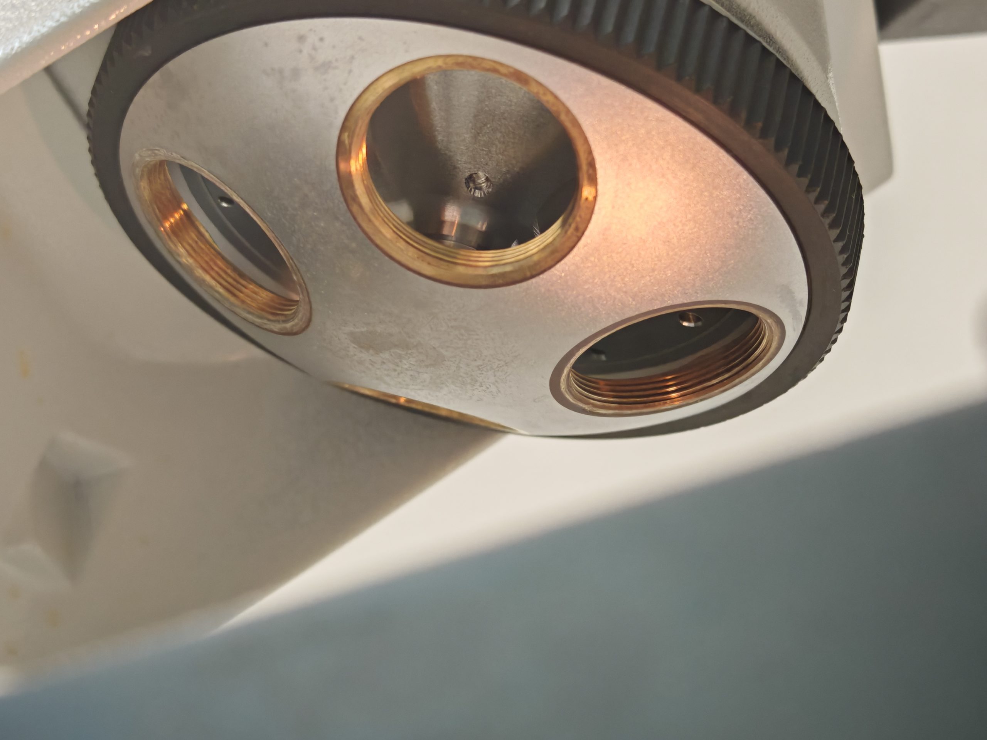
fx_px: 1853
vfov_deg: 22.6
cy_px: 370
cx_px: 494
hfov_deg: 29.8
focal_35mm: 65
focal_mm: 6.83
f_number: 2
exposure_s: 1/100
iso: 250
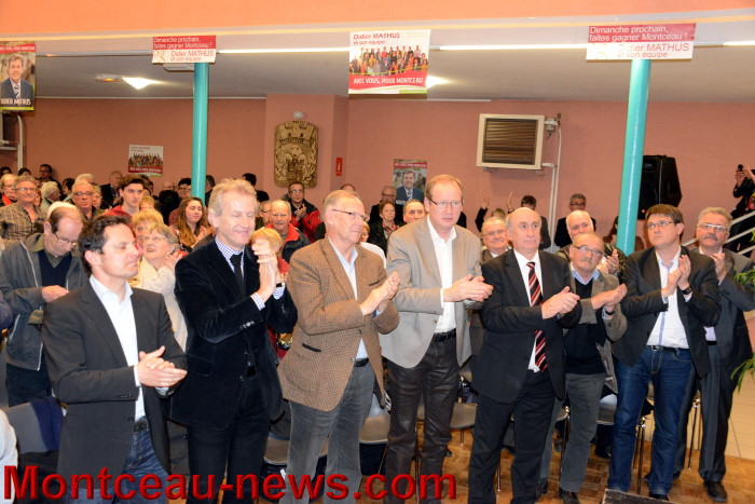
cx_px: 378
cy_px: 252
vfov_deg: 37.9
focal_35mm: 35
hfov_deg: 54.4
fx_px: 734
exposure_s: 1/60
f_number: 7.1
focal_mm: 35
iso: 6400
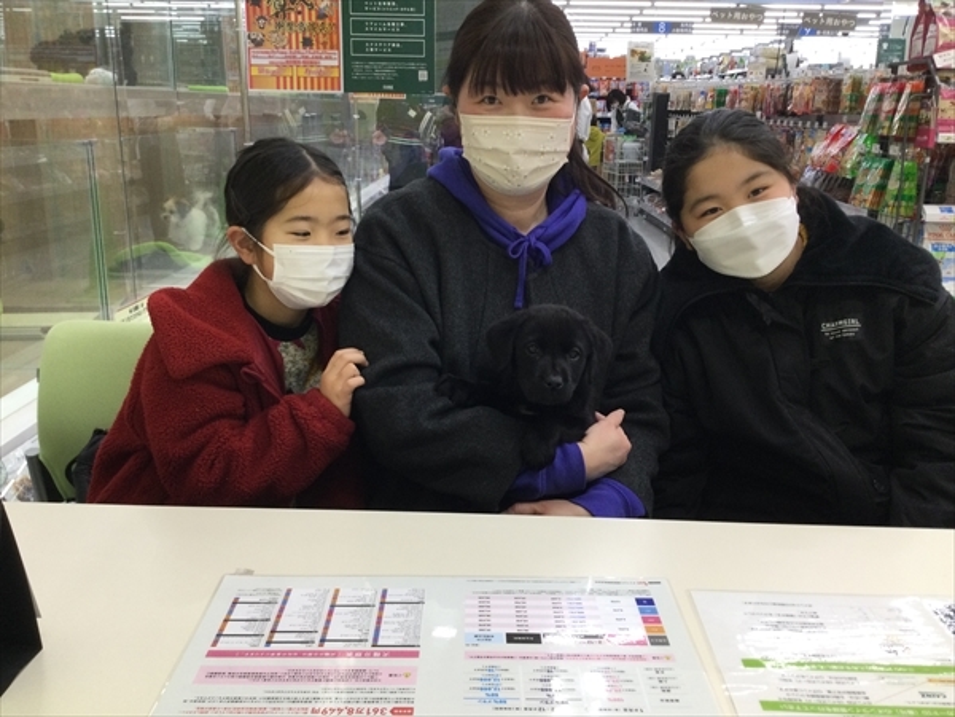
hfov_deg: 58.4
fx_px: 855
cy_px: 358
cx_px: 478
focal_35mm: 31
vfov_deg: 45.4
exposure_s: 1/30
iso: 50
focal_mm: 3.3
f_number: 2.4
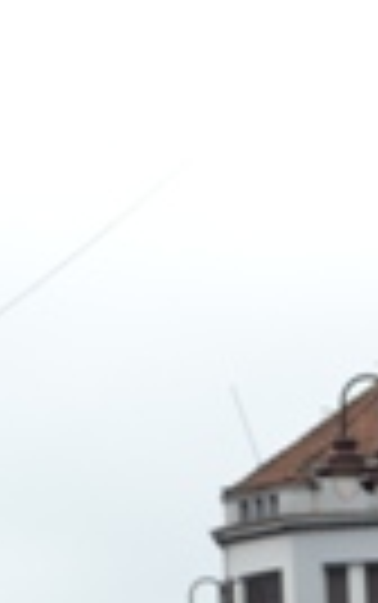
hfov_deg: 7.5
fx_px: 2878
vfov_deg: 11.4
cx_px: 324
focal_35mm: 175
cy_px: 956
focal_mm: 24
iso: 100
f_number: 6.3
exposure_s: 1/200
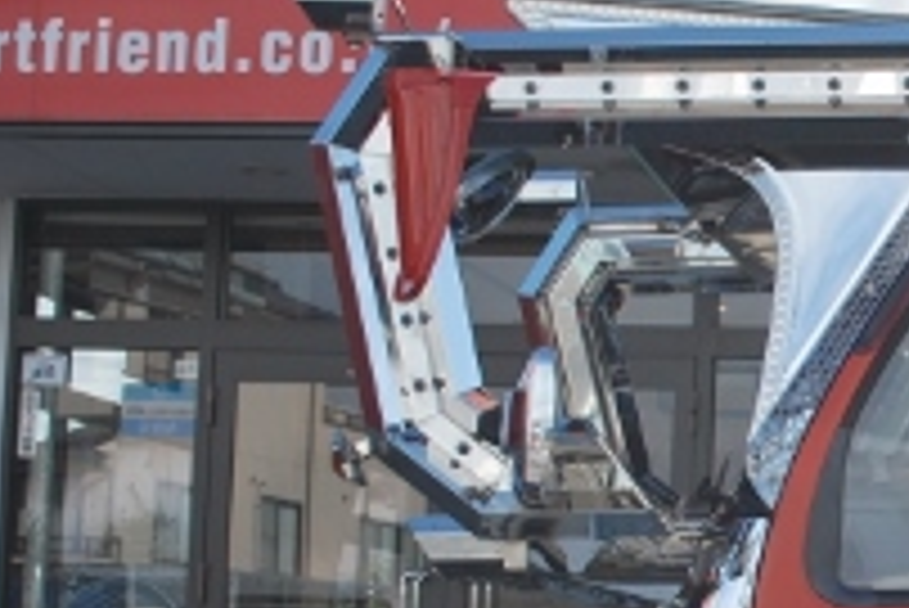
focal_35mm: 114
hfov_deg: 16.8
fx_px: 2880
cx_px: 1233
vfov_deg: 12.0
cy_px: 509
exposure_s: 1/500
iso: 110
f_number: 4.2
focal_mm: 24
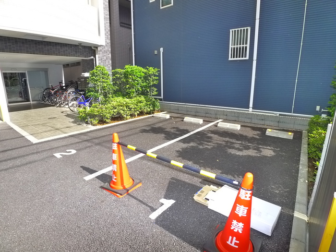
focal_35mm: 24
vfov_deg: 56.8
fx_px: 233
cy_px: 126
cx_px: 168
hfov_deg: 71.6
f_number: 3.2
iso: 400
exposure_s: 1/400
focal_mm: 5.1
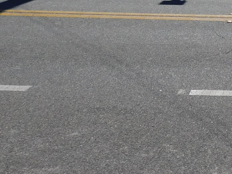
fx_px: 744
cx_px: 315
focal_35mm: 111
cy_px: -83
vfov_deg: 12.7
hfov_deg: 16.6
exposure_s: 1/800
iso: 125
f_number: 6.4
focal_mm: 5.3
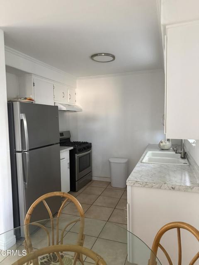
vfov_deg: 71.6
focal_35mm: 24
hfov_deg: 56.8
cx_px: 100
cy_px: 132
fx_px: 184
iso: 800
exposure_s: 1/57
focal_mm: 6.76
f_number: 1.78
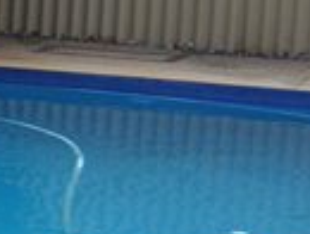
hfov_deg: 10.9
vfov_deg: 8.6
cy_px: 263
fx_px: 1543
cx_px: -186
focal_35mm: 172
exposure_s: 1/250
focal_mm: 5.8
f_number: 2.8
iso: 50
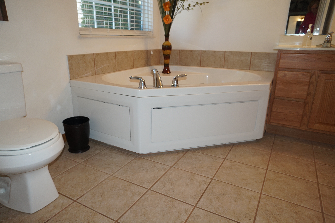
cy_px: 112
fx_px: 223
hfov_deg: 73.7
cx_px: 168
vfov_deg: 53.1
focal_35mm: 24
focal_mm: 16
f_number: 4
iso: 400
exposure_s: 1/160
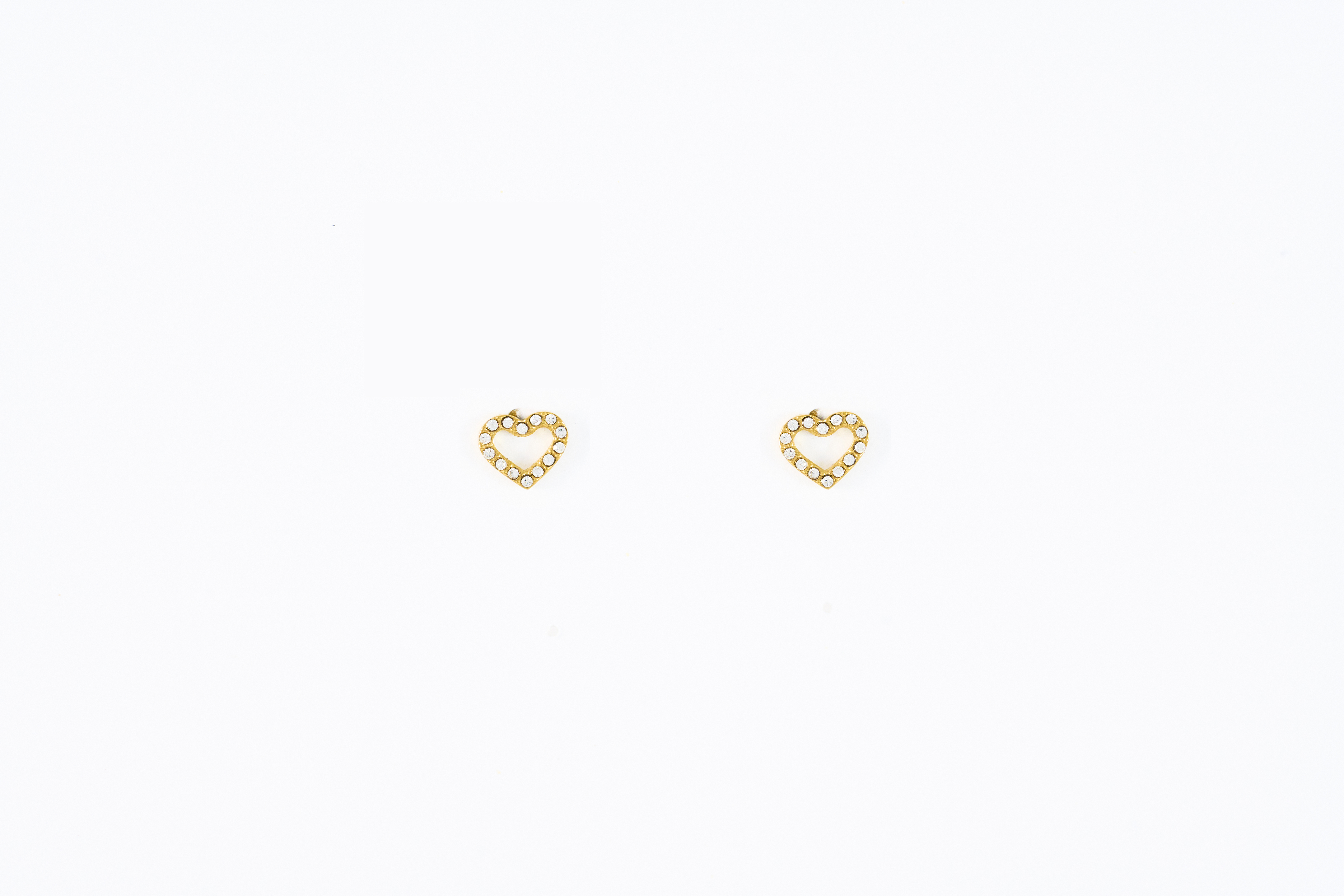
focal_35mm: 105
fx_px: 3920
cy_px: 448
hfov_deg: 19.5
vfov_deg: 13.0
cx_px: 672
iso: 200
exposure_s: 1/100
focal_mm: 105
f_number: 8
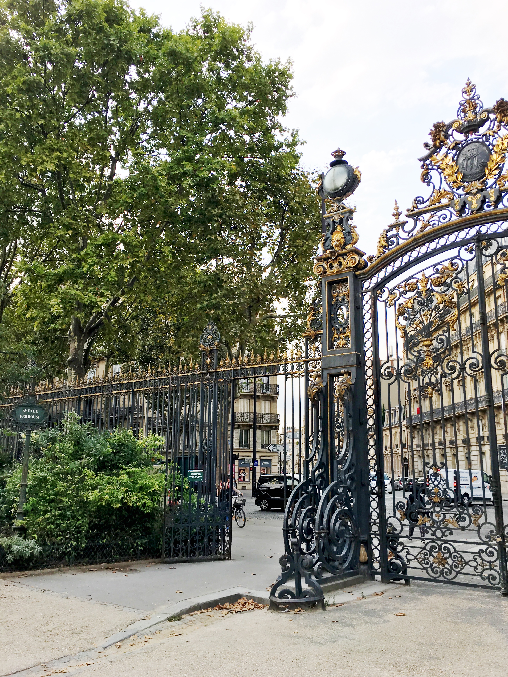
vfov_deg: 60.0
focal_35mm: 30
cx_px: 262
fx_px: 587
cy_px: 338
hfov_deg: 46.8
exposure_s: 1/1068
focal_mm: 4.15
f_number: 2.2
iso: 25
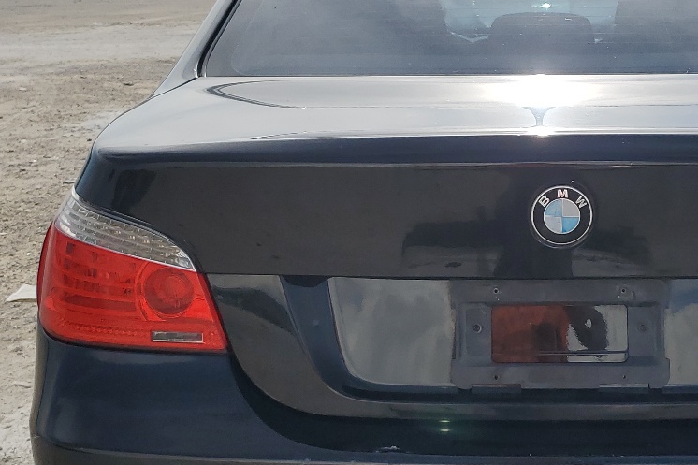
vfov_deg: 23.3
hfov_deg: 33.8
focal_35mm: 58
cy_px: 289
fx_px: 1124
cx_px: 525
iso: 50
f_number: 1.5
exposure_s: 1/5000
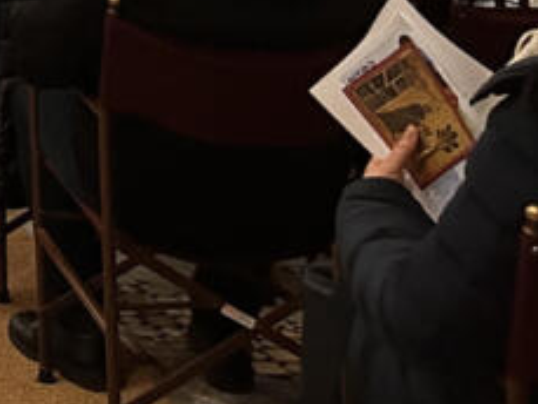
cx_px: -600
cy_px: -489
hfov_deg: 13.5
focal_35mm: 121
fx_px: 1882
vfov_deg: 10.8
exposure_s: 1/50
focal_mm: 5.7
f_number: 1.5
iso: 320
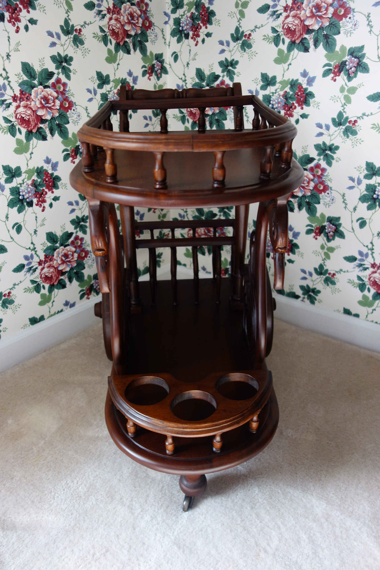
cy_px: 285
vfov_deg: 65.5
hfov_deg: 46.4
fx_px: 443
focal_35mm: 28
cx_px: 190
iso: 320
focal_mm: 10.4
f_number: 1.8
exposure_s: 1/30
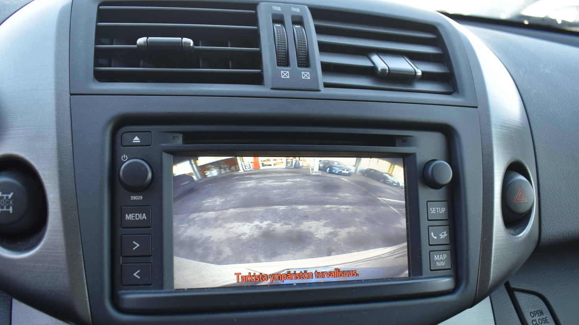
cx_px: 290
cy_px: 194
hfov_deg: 62.6
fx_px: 476
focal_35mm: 31
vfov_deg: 37.6
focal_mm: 18
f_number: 4.8
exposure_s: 1/90
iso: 400
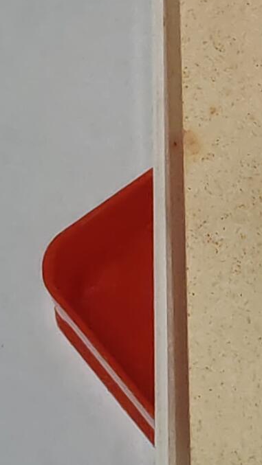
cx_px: 437
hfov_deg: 6.1
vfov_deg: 10.9
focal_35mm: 197
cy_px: 245
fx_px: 2432
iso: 640
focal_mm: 5.52
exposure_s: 1/50
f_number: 1.95
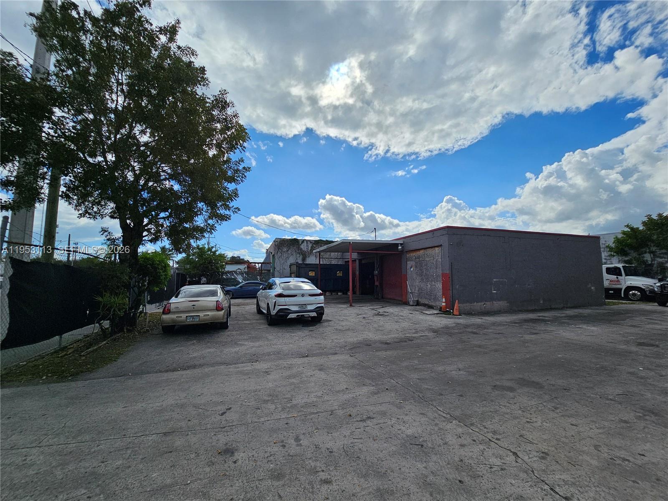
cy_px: 250
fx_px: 251
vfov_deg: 89.9
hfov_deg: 106.2
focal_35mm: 13
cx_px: 334
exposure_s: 1/5257
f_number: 2.2
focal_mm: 2.2
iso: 50
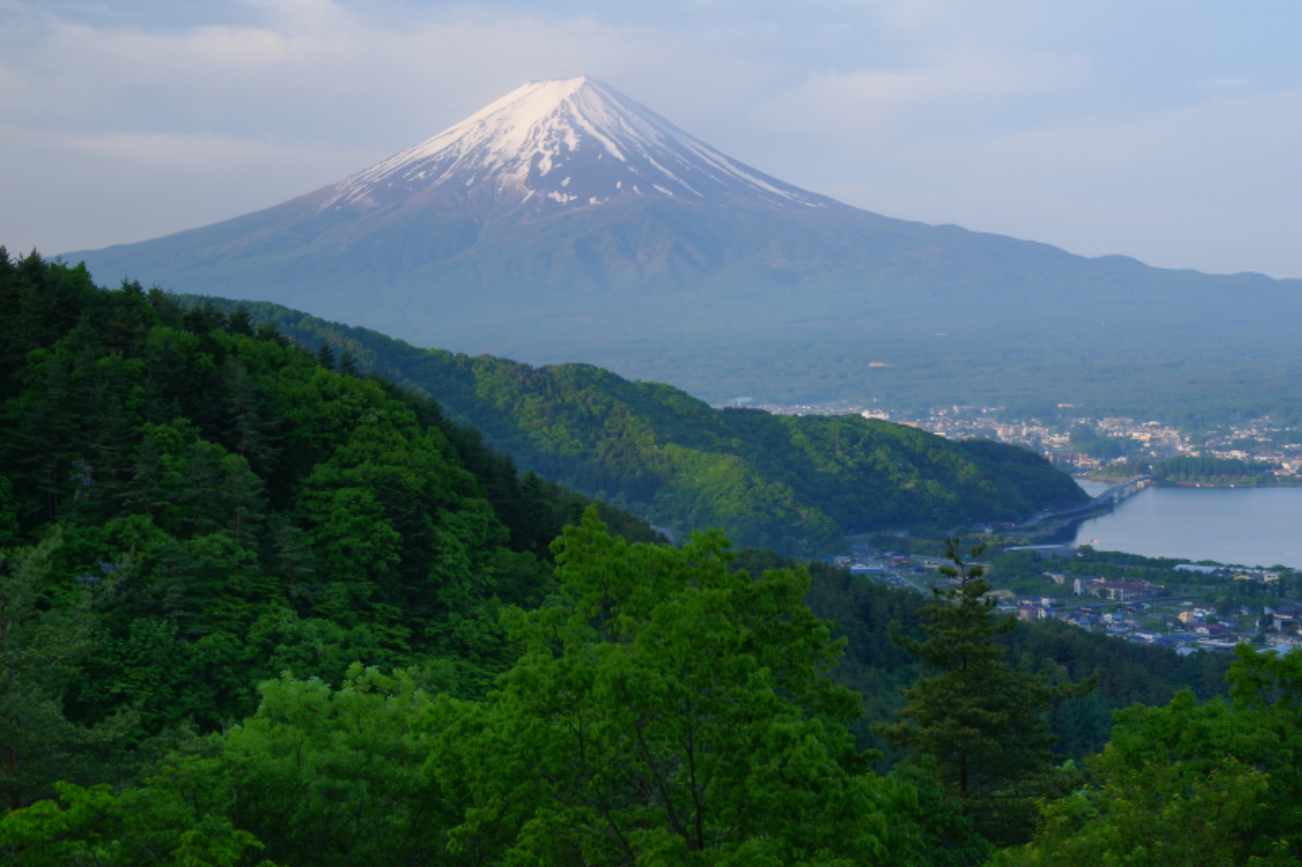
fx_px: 1989
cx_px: 651
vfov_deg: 24.6
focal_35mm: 55
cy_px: 434
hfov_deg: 36.3
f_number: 22
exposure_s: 1/3
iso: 100
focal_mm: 55
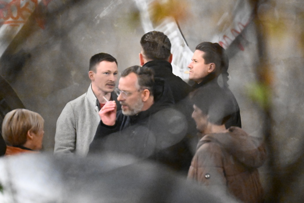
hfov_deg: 6.9
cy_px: 102
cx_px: 152
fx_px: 2533
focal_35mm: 300
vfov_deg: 4.6
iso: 25600
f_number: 2.8
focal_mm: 200
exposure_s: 1/250
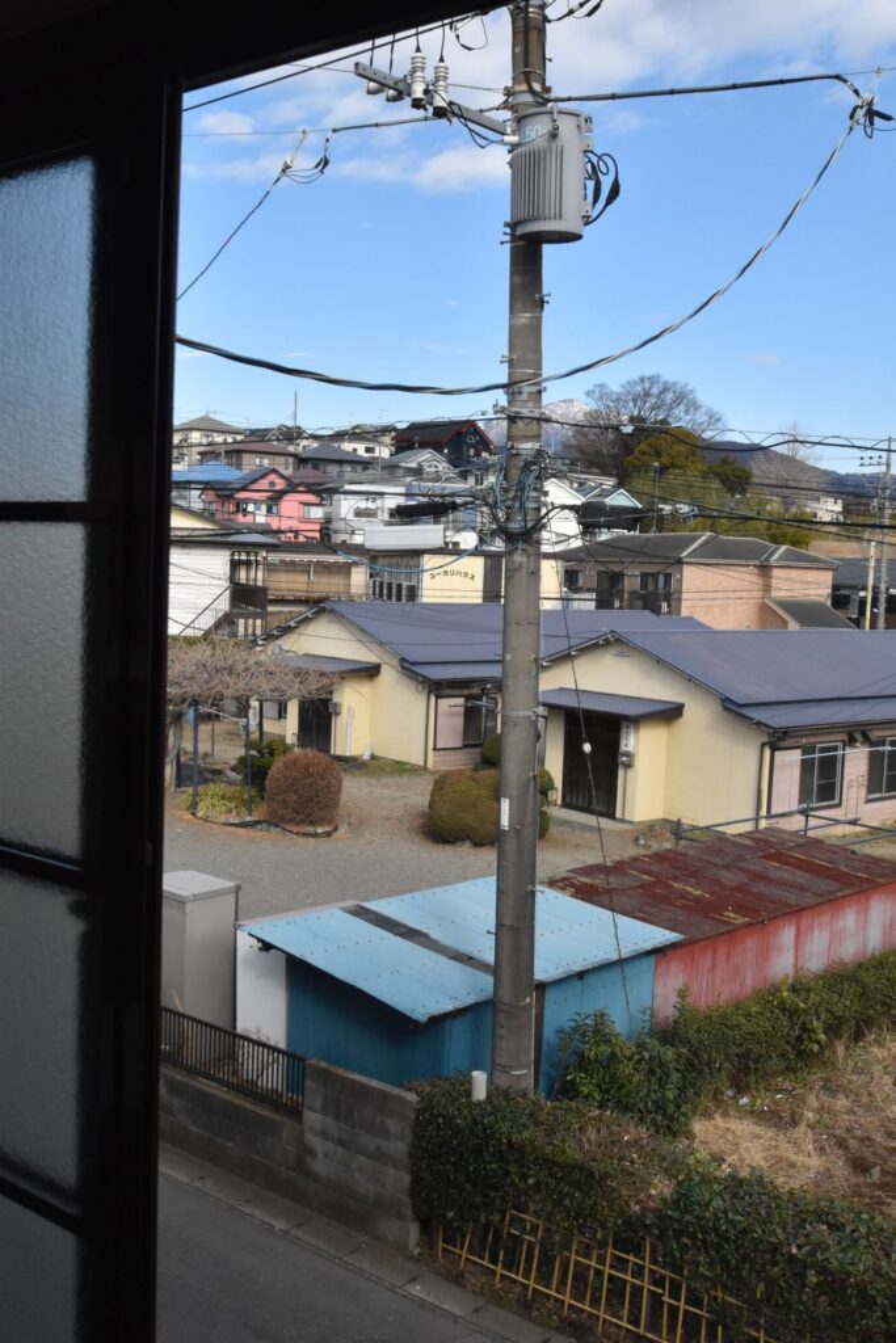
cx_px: 448
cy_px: 672
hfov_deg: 36.9
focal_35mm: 36
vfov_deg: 53.1
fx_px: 1343
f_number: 14
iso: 1600
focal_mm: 24
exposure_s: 1/800
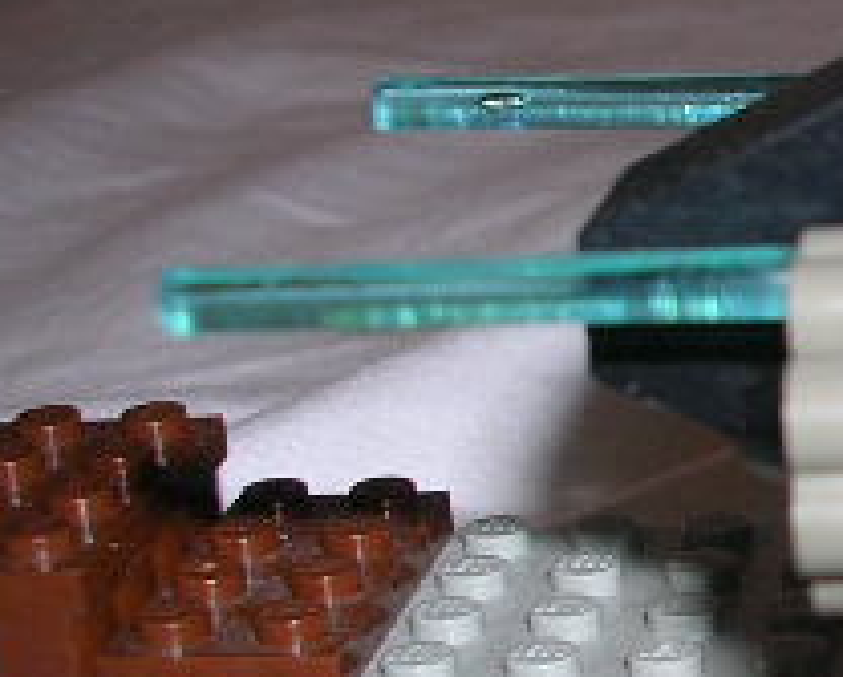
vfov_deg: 13.5
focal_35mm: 114
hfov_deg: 15.7
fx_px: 2848
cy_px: 284
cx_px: 1200
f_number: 2.8
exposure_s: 1/60.1
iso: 50
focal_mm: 5.8
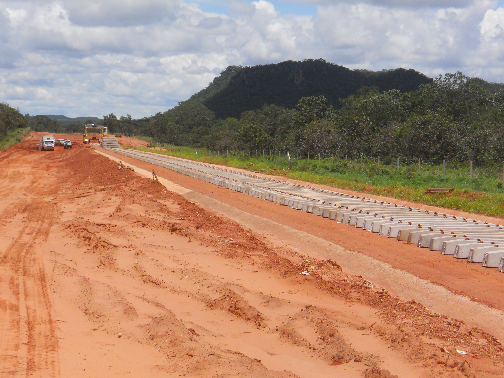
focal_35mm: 74
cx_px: 252
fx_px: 1077
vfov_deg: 19.9
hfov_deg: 26.3
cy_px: 189
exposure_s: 1/250
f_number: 8.8
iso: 80
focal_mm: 13.2
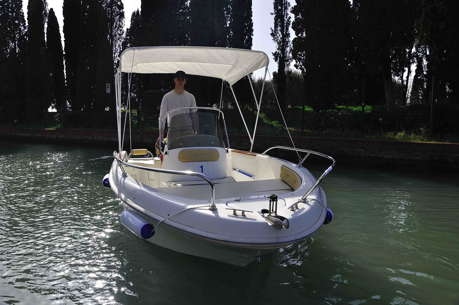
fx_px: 344
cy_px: 152
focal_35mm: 27
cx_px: 230
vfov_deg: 47.8
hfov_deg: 67.4
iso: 320
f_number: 9
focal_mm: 18
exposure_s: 1/500
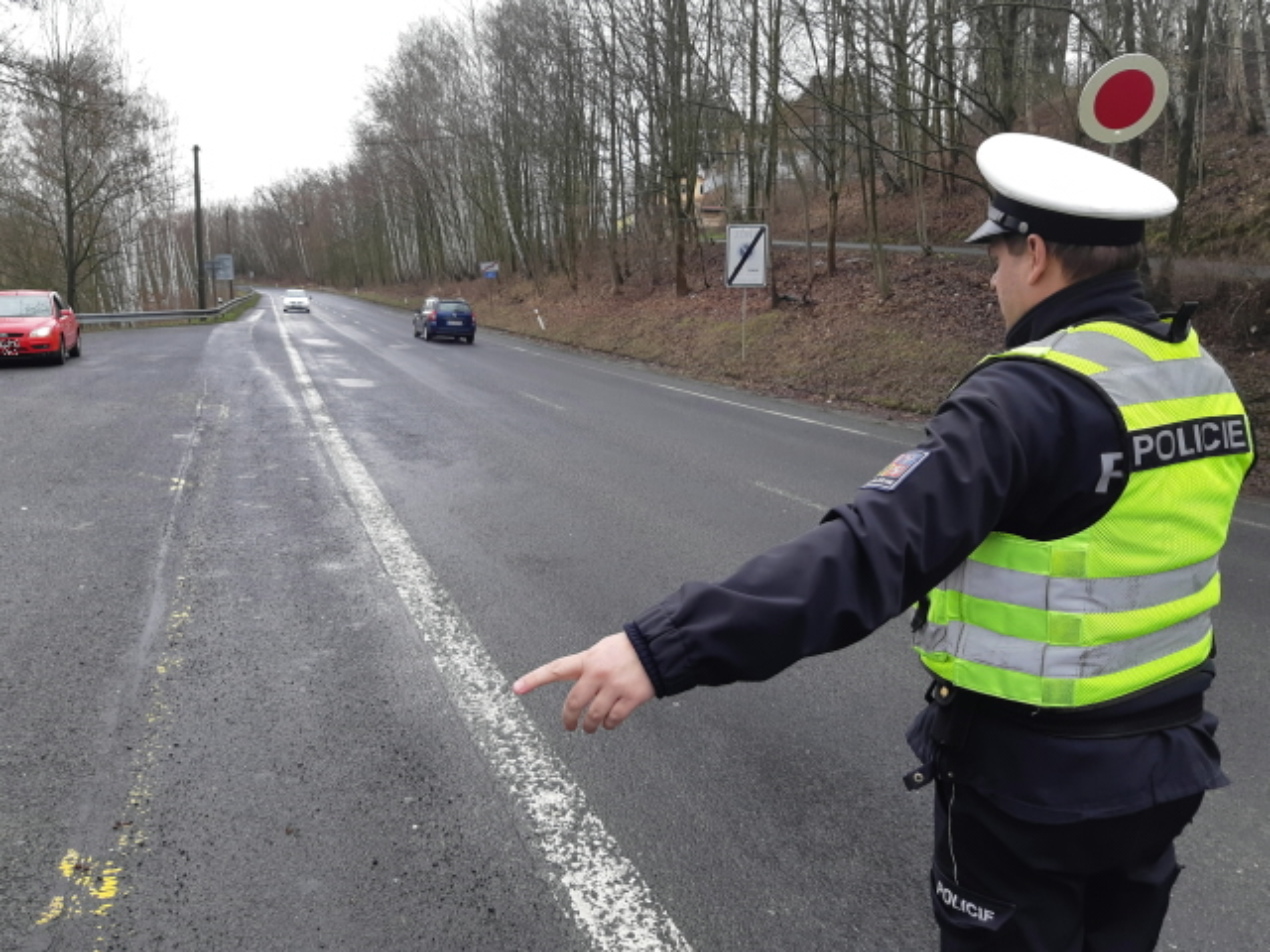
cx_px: 635
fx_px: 954
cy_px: 476
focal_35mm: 26
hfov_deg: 67.3
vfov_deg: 53.1
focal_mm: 3.93
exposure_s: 1/314
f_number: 1.7
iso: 40
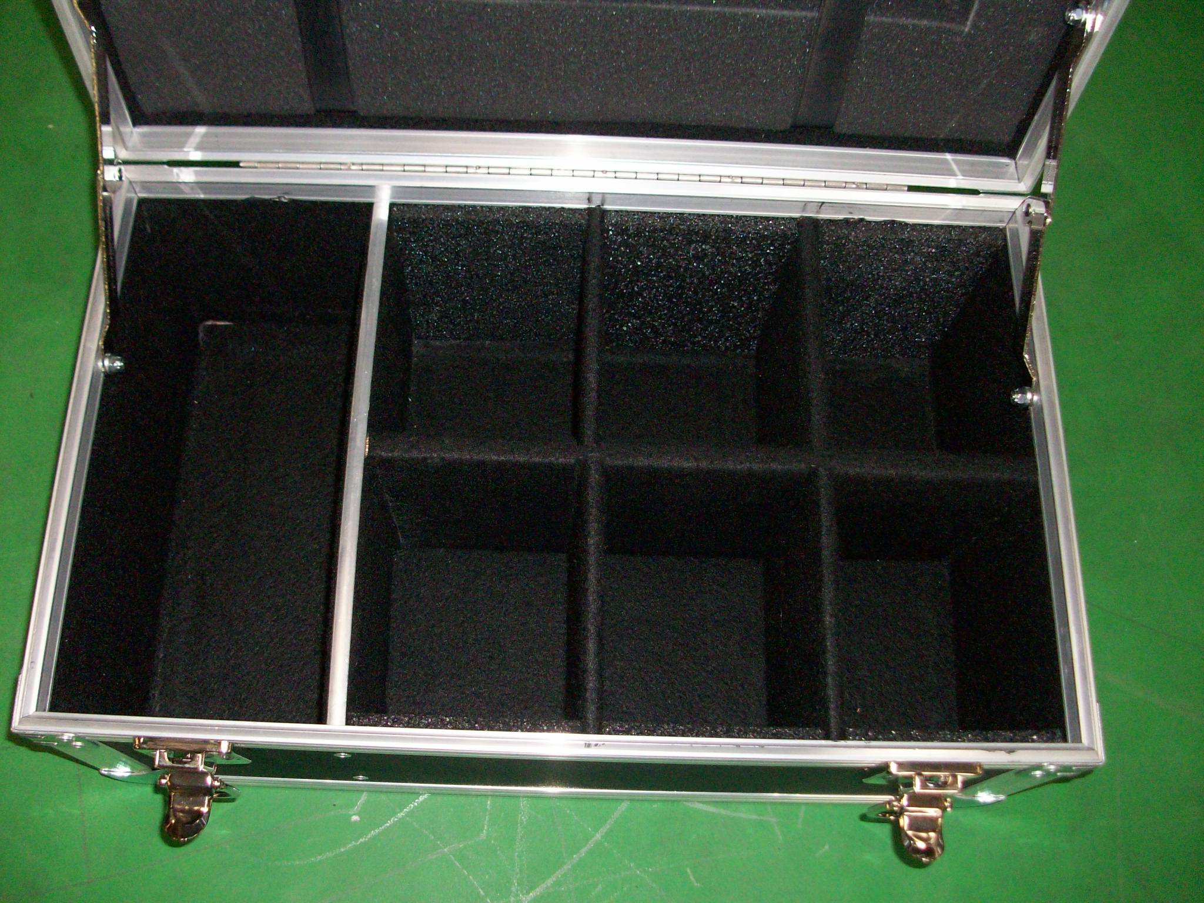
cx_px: 602
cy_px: 452
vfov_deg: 41.8
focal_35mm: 34
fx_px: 1183
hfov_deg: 54.0
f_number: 2.8
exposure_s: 1/60
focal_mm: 5.7
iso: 160
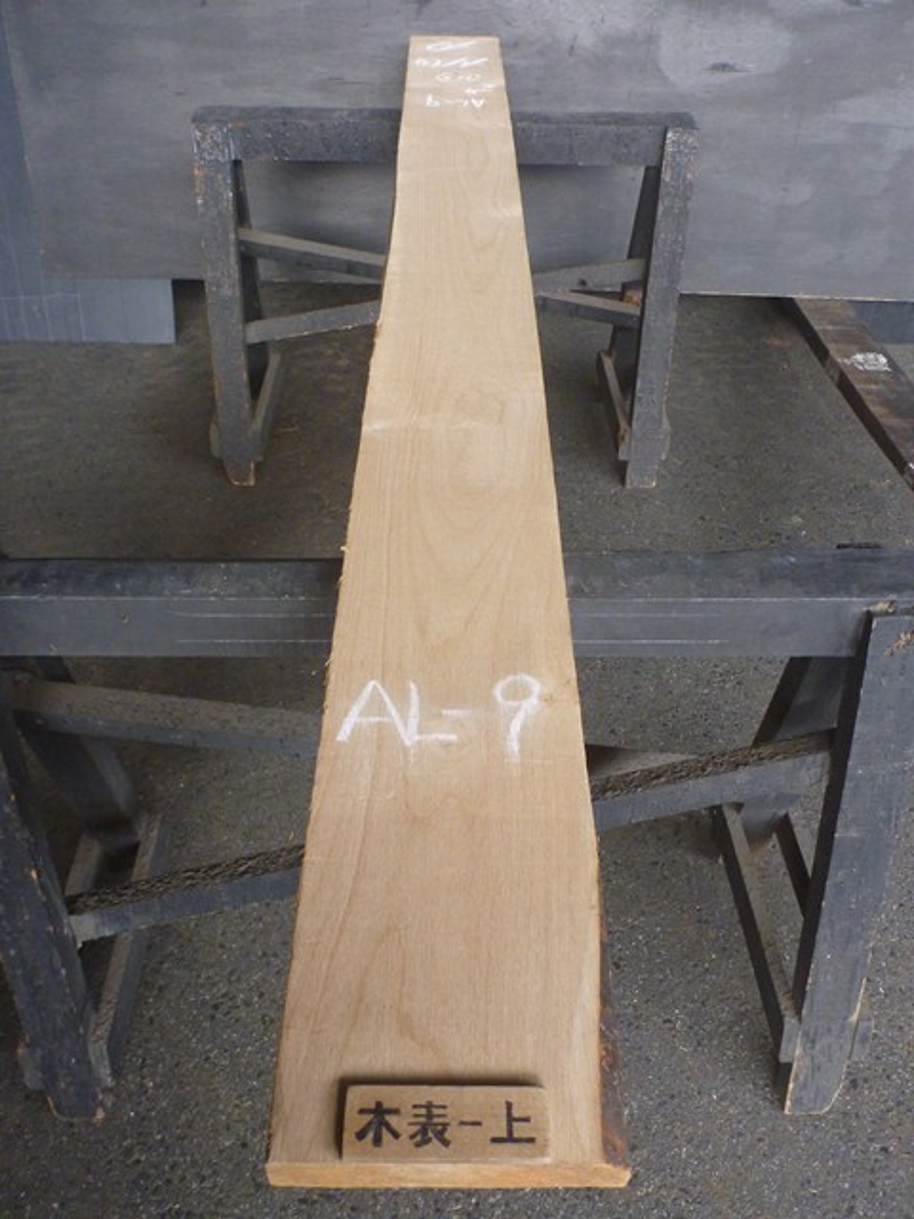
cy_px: 610
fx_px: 1021
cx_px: 457
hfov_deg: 48.2
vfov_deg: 61.7
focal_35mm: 29
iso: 400
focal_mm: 5.2
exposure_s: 1/20
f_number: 3.4
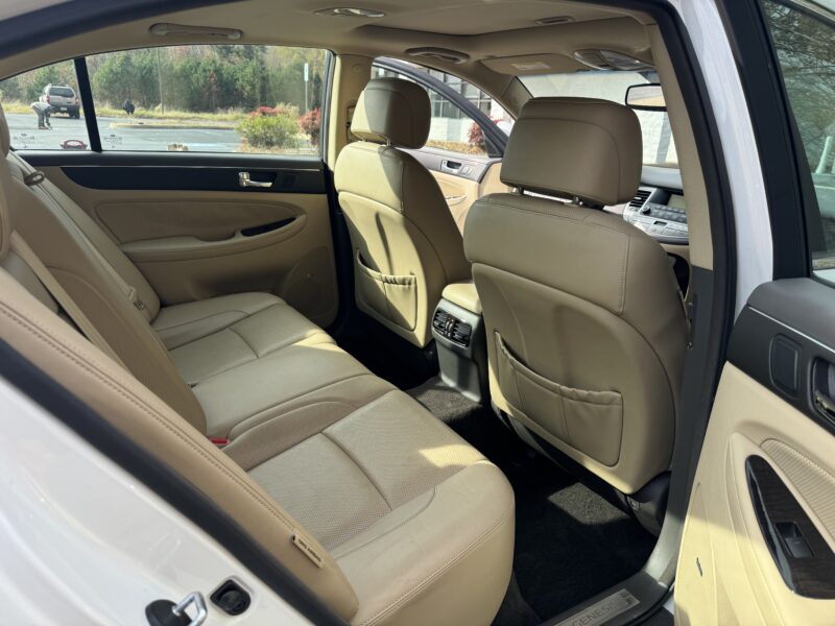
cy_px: 313
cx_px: 418
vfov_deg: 56.8
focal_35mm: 24
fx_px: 579
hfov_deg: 71.6
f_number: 1.78
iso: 80
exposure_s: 1/876
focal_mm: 6.76
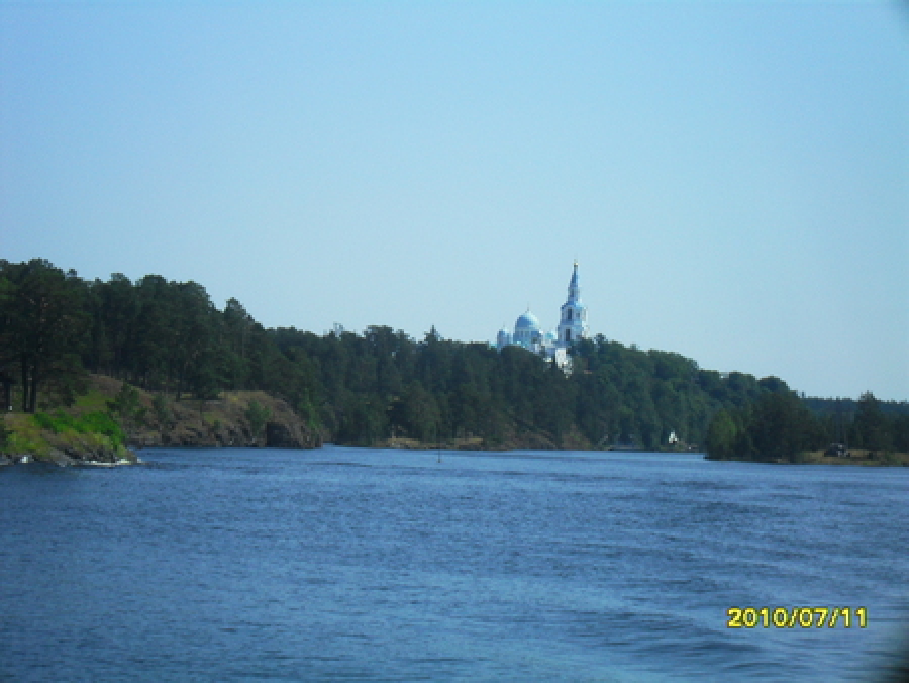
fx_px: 2759
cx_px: 454
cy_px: 342
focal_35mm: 105
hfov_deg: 18.7
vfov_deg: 14.1
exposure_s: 1/125
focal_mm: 18.9
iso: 100
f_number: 15.2
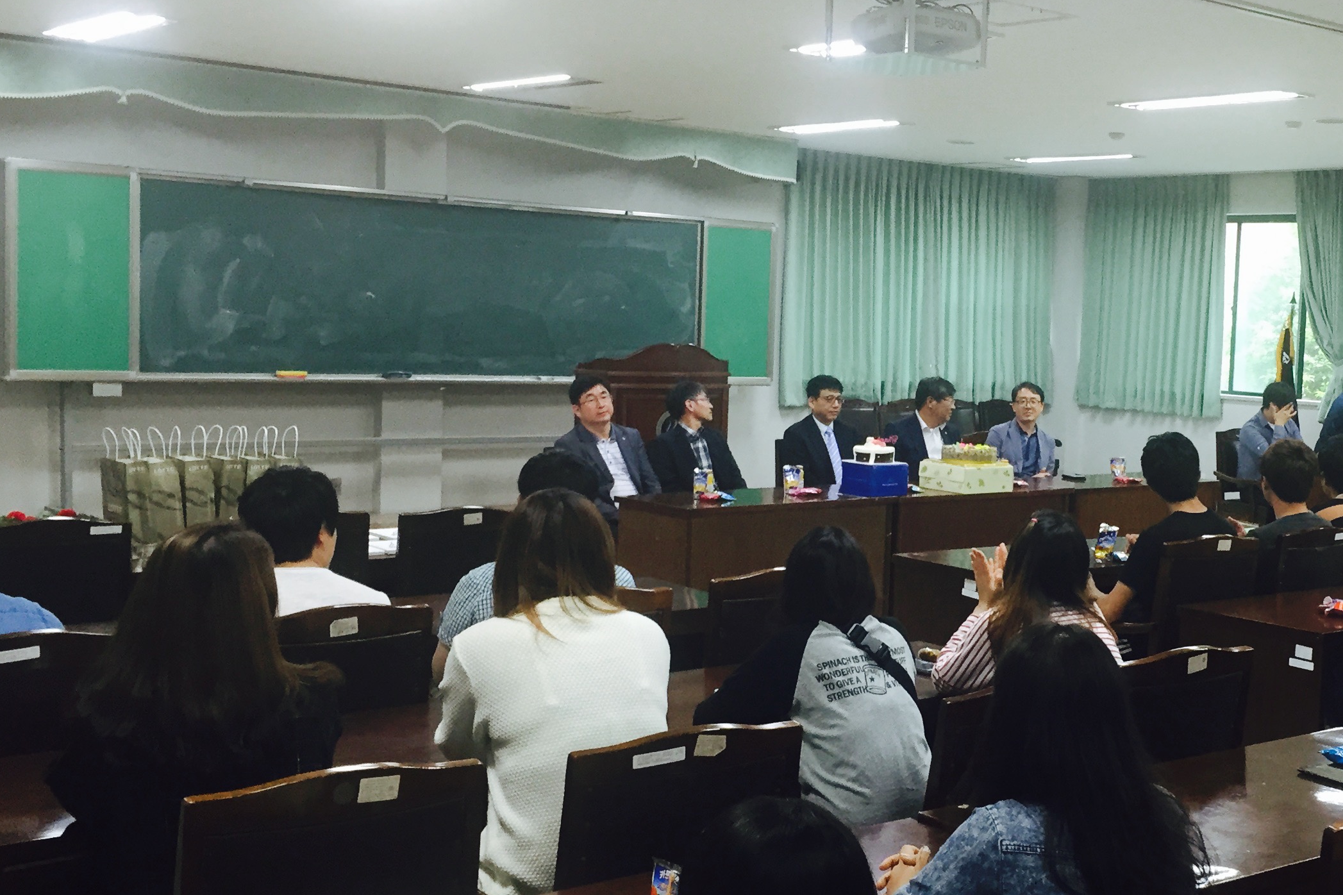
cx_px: 969
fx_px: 1753
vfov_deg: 28.6
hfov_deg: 41.0
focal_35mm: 47
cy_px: 449
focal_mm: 4.15
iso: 80
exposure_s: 1/30
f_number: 2.2
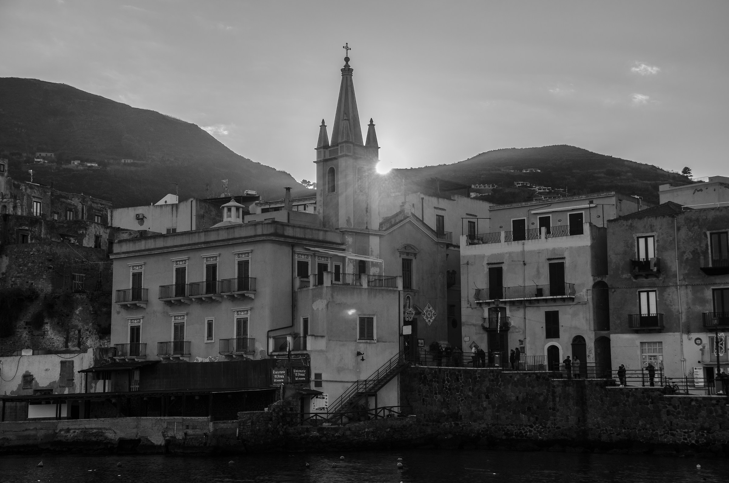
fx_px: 1212
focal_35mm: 60
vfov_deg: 22.5
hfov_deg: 33.5
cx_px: 364
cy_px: 242
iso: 125
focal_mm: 40
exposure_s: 1/800
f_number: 5.6
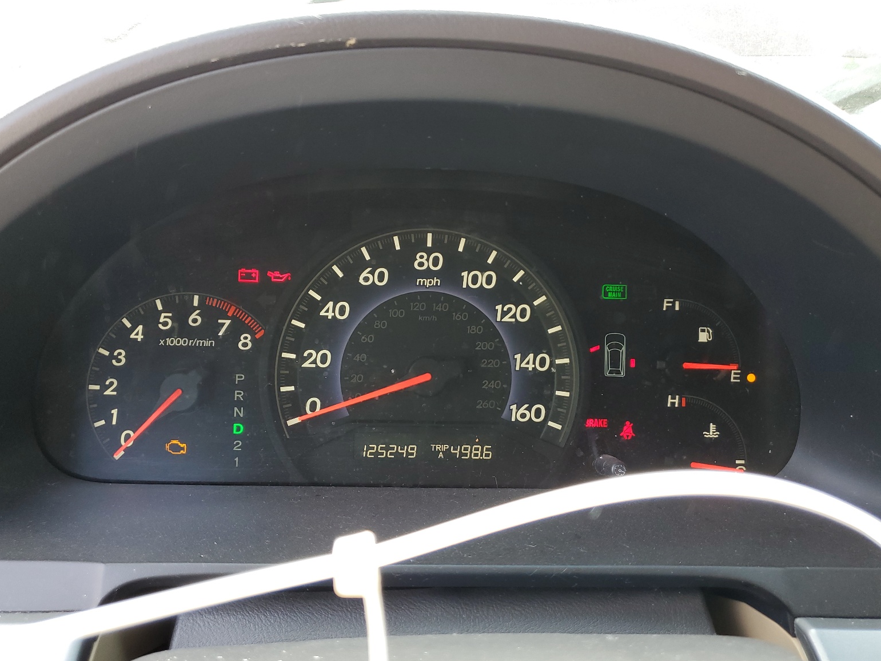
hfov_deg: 65.3
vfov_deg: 51.4
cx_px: 440
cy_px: 337
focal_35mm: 27
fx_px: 687
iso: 60
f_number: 1.5
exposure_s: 1/120
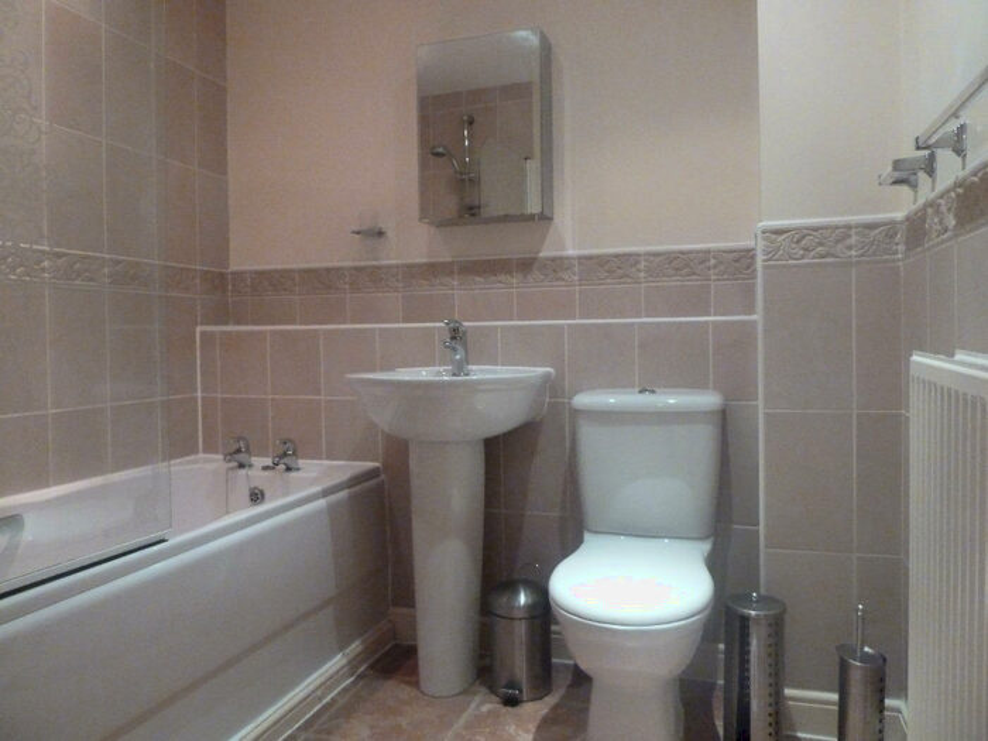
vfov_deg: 54.9
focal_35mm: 25
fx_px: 714
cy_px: 370
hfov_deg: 69.4
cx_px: 494
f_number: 3.3
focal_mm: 4.1
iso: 800
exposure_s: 1/25
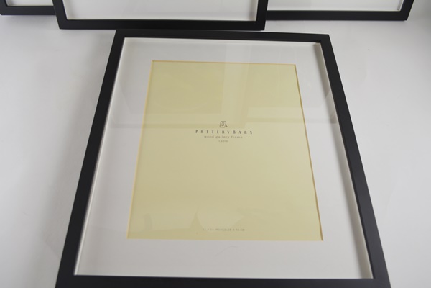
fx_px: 395
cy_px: 144
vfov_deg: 40.0
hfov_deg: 57.2
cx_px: 216
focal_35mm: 33
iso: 220
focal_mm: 22
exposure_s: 1/125
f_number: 5.6
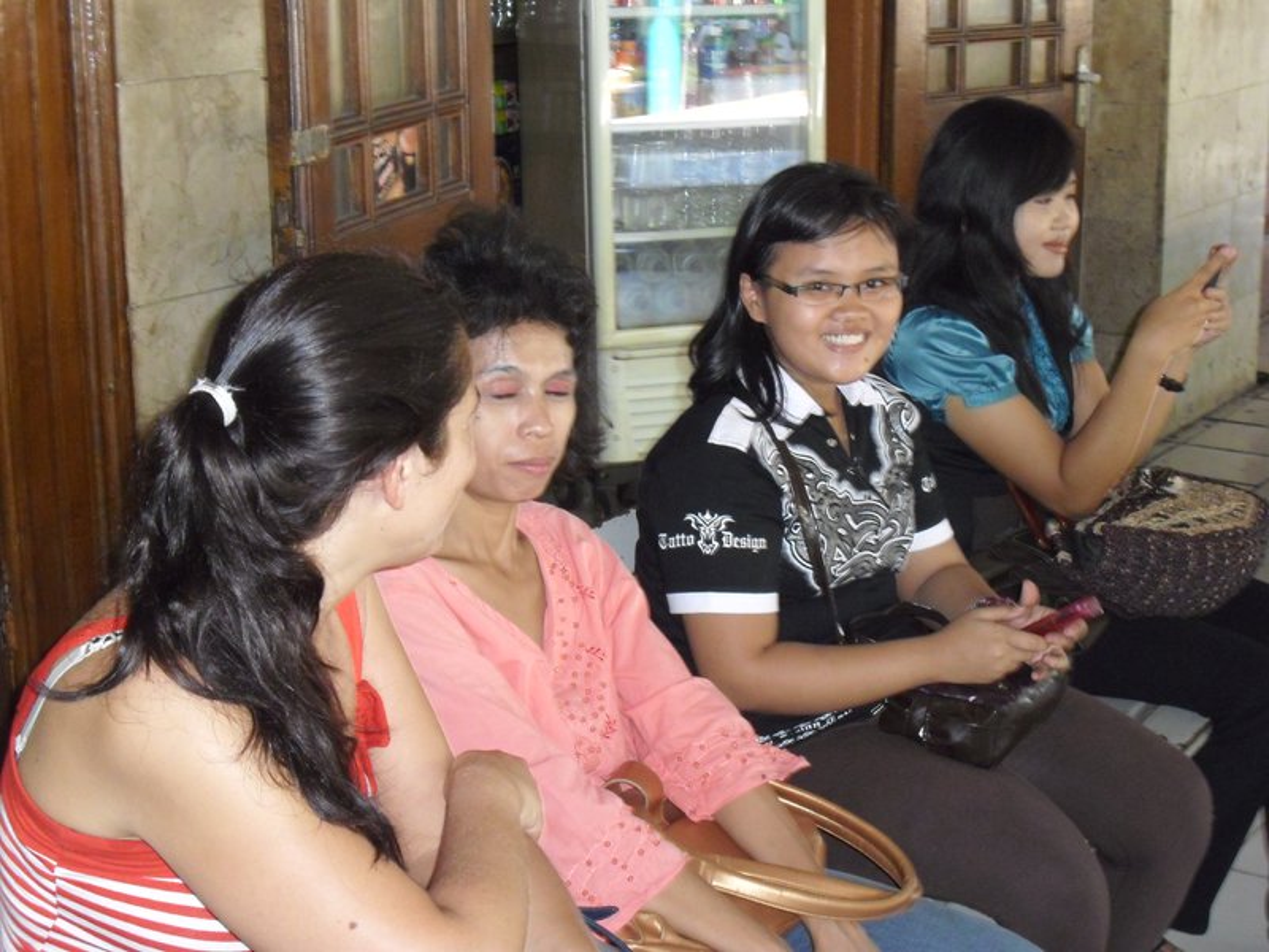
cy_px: 476
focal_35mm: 65
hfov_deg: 29.8
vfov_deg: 22.6
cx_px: 634
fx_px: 2383
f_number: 3.8
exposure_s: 1/60
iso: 400
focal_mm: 10.7
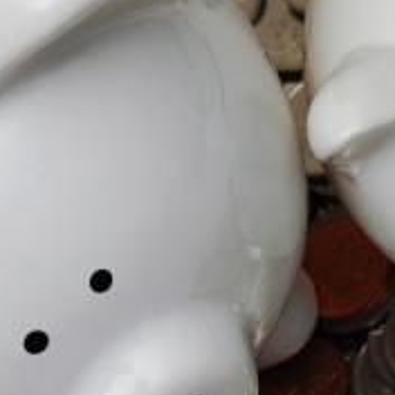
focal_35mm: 322
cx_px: 199
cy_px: 278
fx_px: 4157
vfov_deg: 5.4
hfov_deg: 5.4
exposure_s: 1/60
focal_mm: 105
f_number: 16
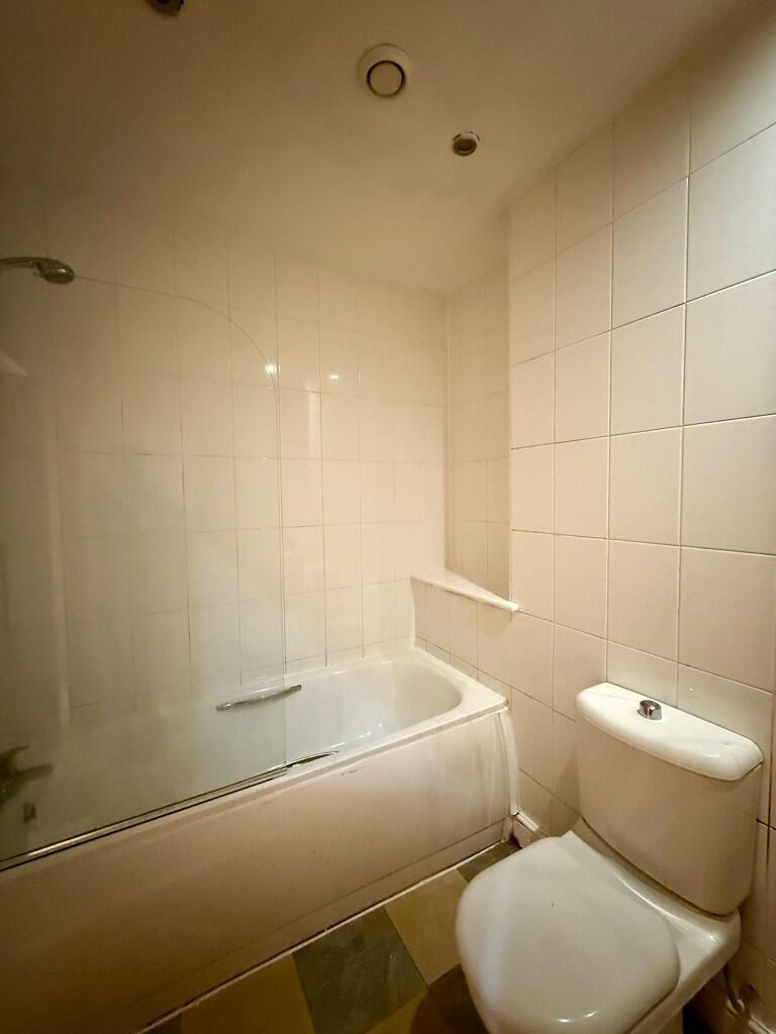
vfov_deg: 102.1
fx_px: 418
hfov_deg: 85.7
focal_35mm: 14
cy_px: 517
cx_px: 388
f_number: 2.2
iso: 1000
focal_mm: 2.22
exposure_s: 1/33
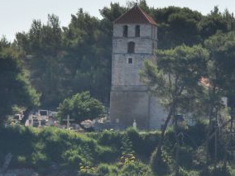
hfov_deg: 4.6
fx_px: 2901
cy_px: 70
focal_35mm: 427
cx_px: 131
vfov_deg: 3.5
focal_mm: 105
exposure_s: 1/200
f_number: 13
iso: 100
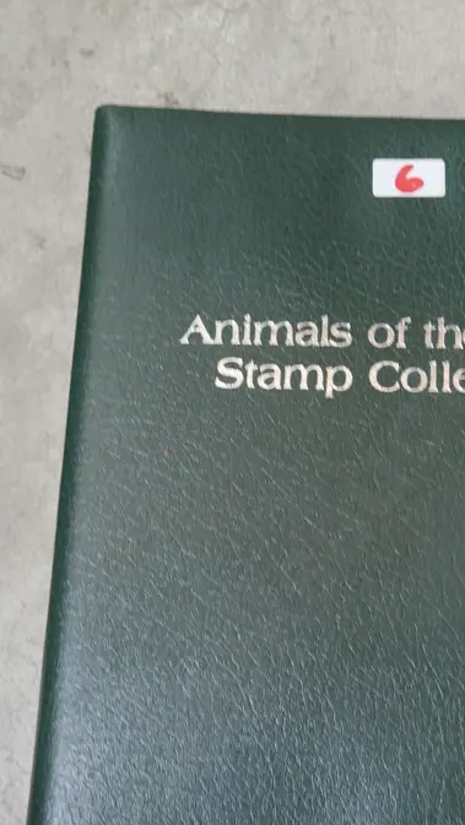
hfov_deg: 18.9
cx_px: 383
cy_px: 474
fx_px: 1380
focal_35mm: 63
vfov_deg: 33.3
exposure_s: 1/60
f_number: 4.1
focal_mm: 19
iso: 400
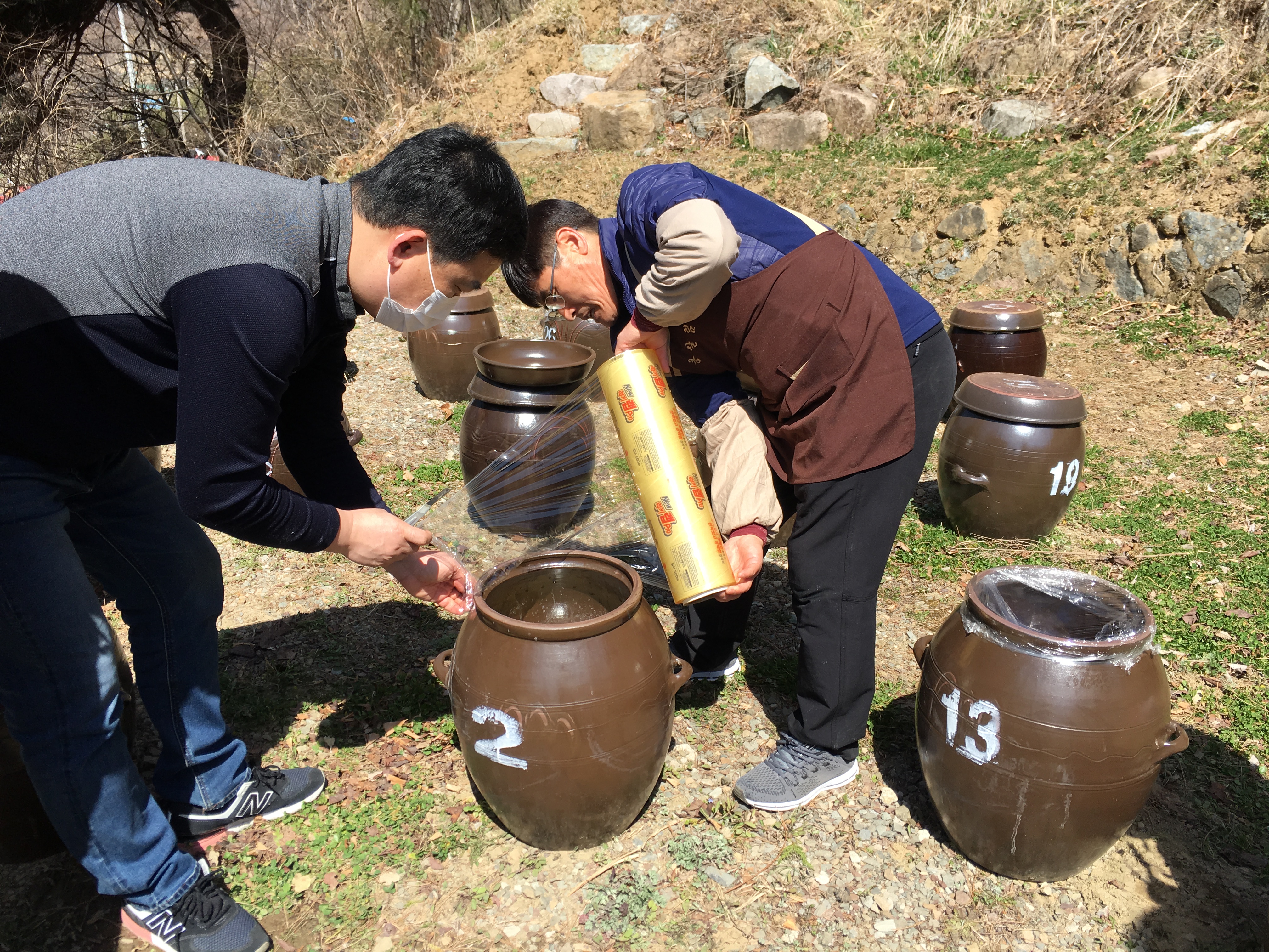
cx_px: 634
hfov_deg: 61.7
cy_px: 476
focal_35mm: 29
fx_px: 1063
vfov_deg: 48.2
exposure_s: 1/1099
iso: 25
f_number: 2.2
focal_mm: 4.15
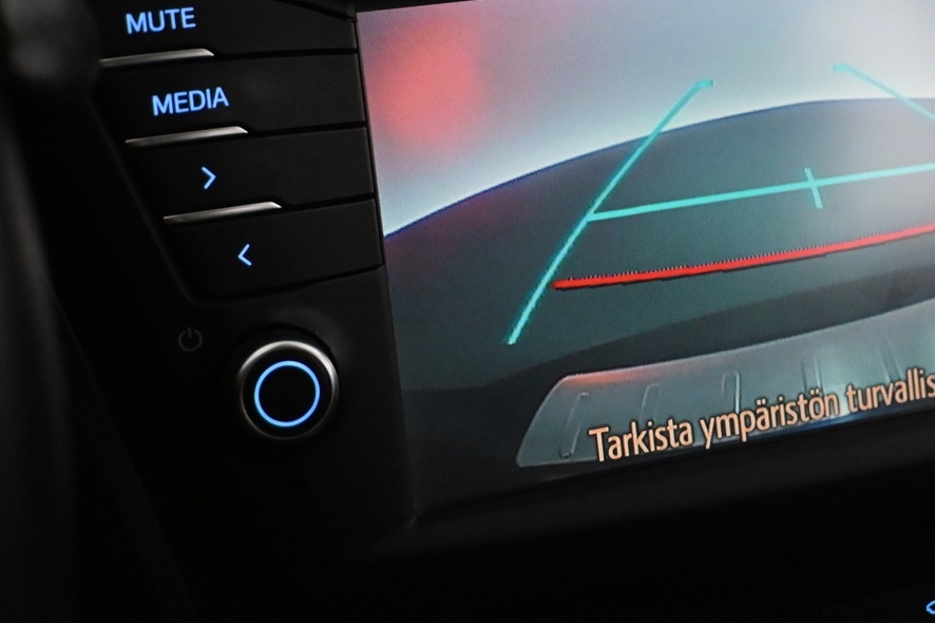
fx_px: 1959
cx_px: 699
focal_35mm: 75
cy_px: 141
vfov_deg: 17.9
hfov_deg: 26.5
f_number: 4.5
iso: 5000
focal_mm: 27.5
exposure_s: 1/125
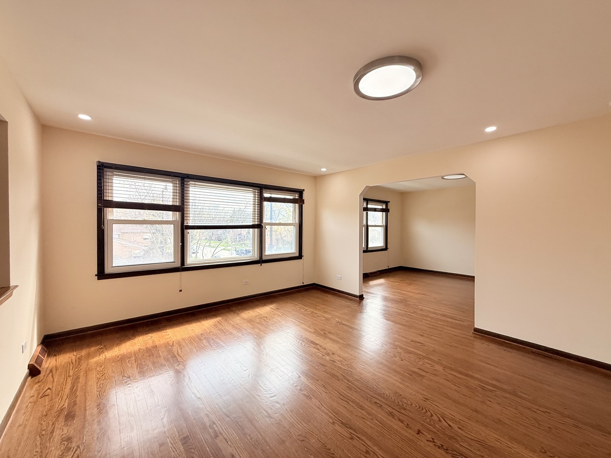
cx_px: 306
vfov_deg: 85.7
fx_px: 247
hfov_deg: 102.1
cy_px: 229
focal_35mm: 14
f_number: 2.2
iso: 64
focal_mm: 2.22
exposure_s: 1/229
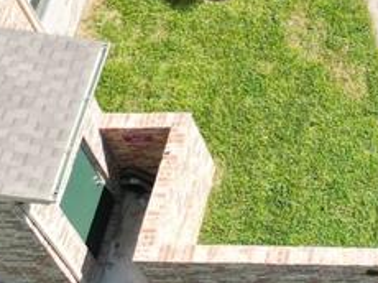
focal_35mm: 107
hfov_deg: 16.6
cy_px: -268
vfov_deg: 12.3
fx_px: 1167
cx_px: 580
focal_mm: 6.72
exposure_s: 1/2000
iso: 200
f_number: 1.7
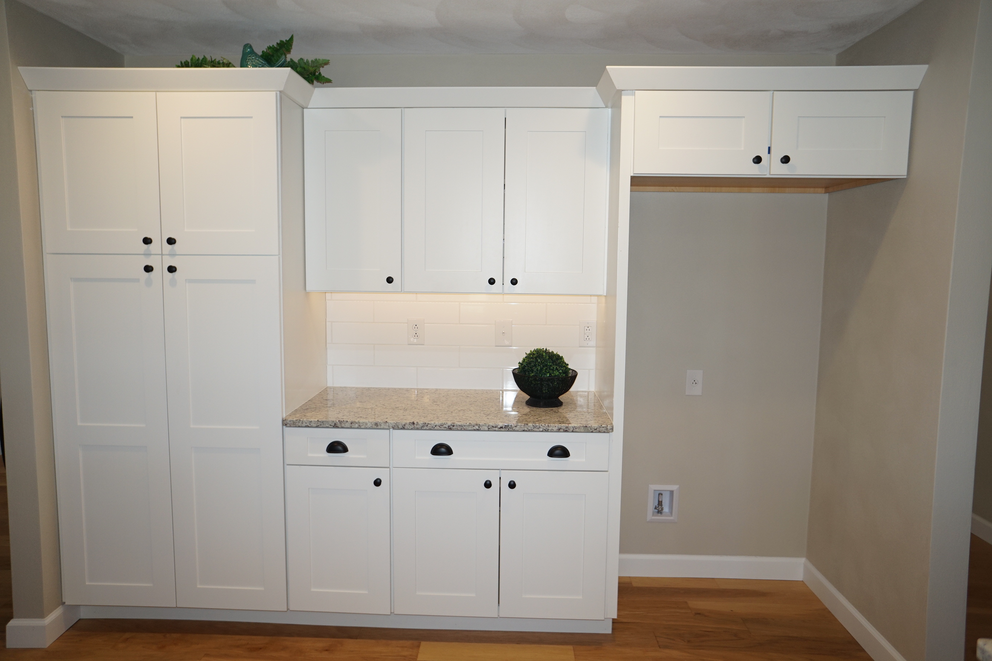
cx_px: 496
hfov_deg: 73.7
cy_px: 330
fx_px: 661
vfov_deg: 53.1
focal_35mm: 24
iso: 250
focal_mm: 16
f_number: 4
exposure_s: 1/160
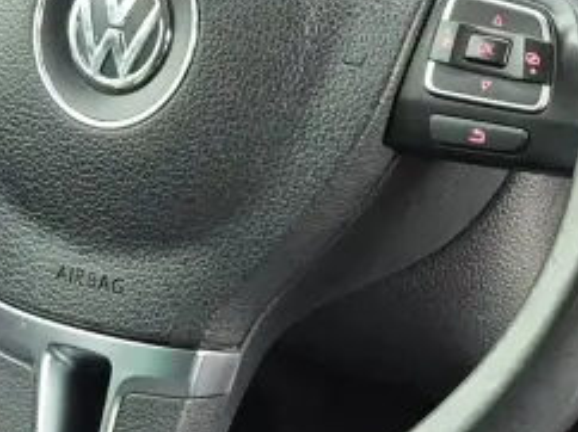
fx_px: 2285
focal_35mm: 137
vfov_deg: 10.7
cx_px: 650
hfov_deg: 14.1
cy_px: 473
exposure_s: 1/100
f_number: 1.8
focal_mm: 5.4
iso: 800
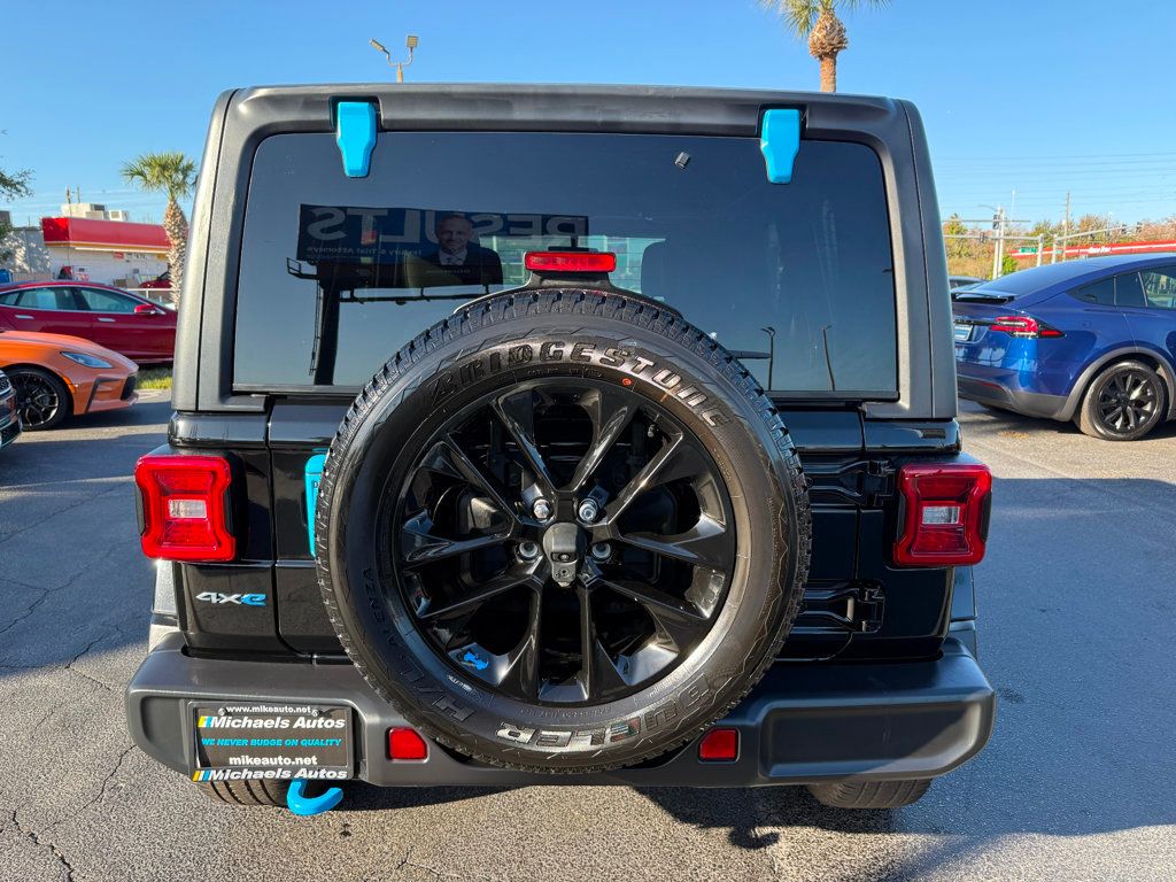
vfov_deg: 56.8
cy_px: 441
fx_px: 815
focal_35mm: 24
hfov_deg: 71.6
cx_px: 588
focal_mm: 6.76
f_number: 1.78
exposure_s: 1/617
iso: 100
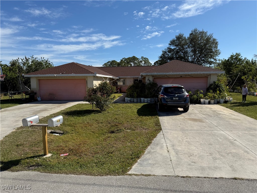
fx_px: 178
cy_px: 96
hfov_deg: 71.6
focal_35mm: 24
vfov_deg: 56.8
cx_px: 128
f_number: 1.78
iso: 80
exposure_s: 1/5714
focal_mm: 6.76
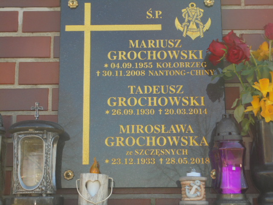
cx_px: 136
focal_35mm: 64
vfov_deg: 22.9
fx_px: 505
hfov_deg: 30.3
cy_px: 102
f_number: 5.6
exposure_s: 1/125
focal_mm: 11.5
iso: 100
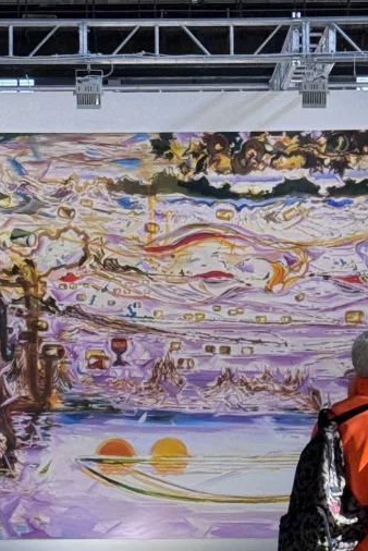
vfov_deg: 14.3
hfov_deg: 9.7
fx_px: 2174
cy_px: 481
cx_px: 208
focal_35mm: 142
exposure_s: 1/445
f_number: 1.78
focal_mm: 6.76
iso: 64
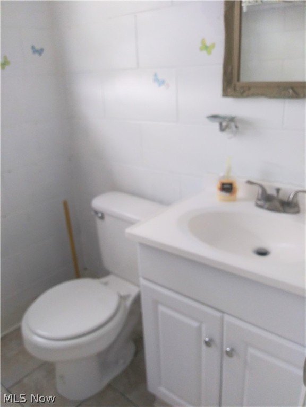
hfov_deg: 51.4
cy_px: 204
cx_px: 153
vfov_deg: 65.3
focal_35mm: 27
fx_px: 318
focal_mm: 3.7
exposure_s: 1/40
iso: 100
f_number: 2.2
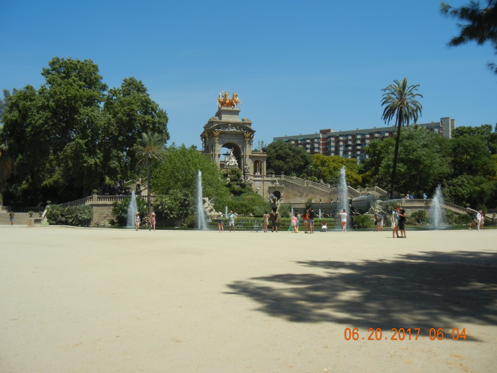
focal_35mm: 34
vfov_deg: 41.8
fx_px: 488
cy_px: 186
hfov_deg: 54.0
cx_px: 248
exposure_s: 1/553
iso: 160
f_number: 7.2
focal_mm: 6.2
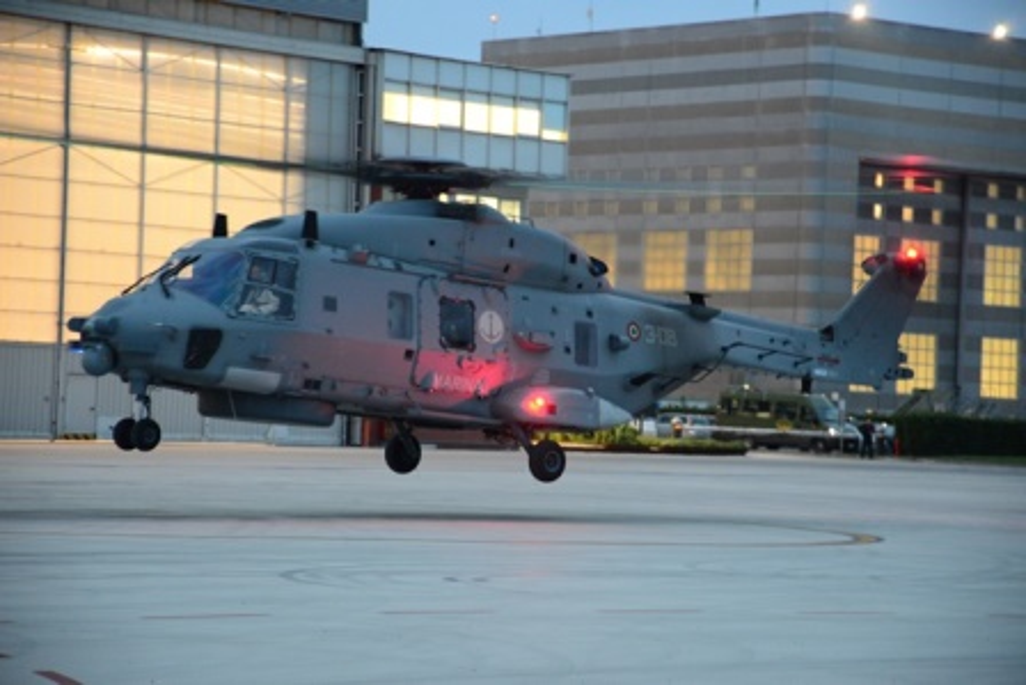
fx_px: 3421
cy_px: 342
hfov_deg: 17.1
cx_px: 513
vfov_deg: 11.4
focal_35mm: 120
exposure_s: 1/20
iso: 4000
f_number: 5.6
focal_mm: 120
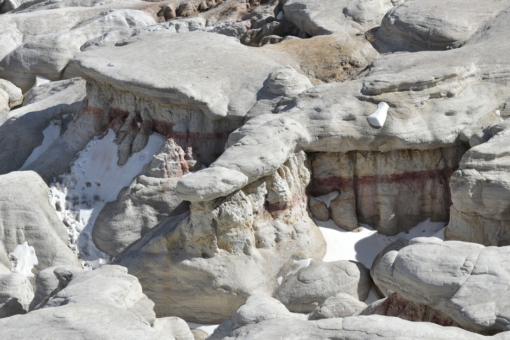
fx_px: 2026
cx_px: 304
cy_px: 143
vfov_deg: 9.6
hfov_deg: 14.3
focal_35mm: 143
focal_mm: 105
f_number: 9
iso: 100
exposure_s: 1/320
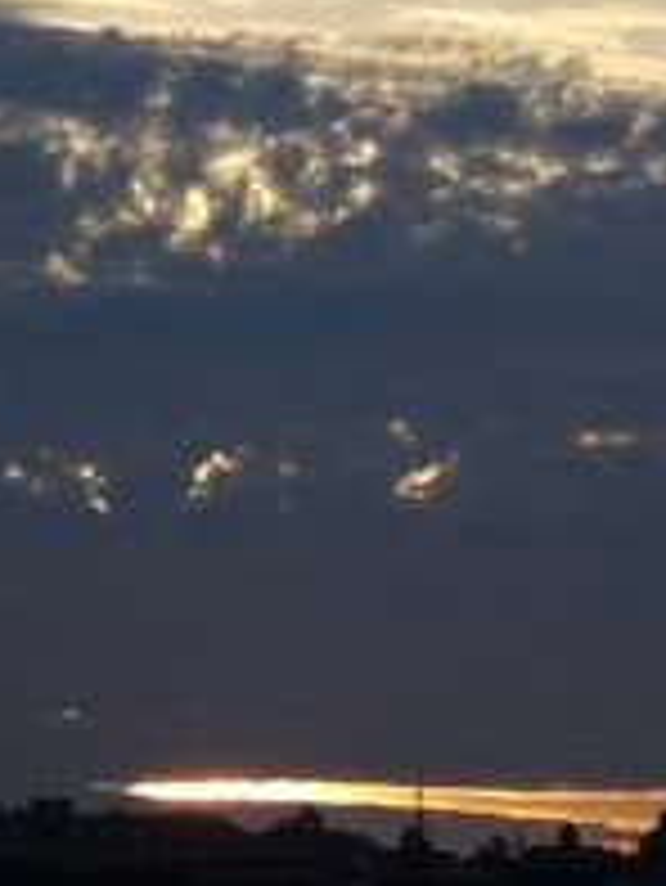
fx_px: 8431
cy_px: 333
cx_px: 333
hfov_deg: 4.5
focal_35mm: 329
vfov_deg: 6.0
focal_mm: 23.11
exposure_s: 1/500
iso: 80
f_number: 5.6
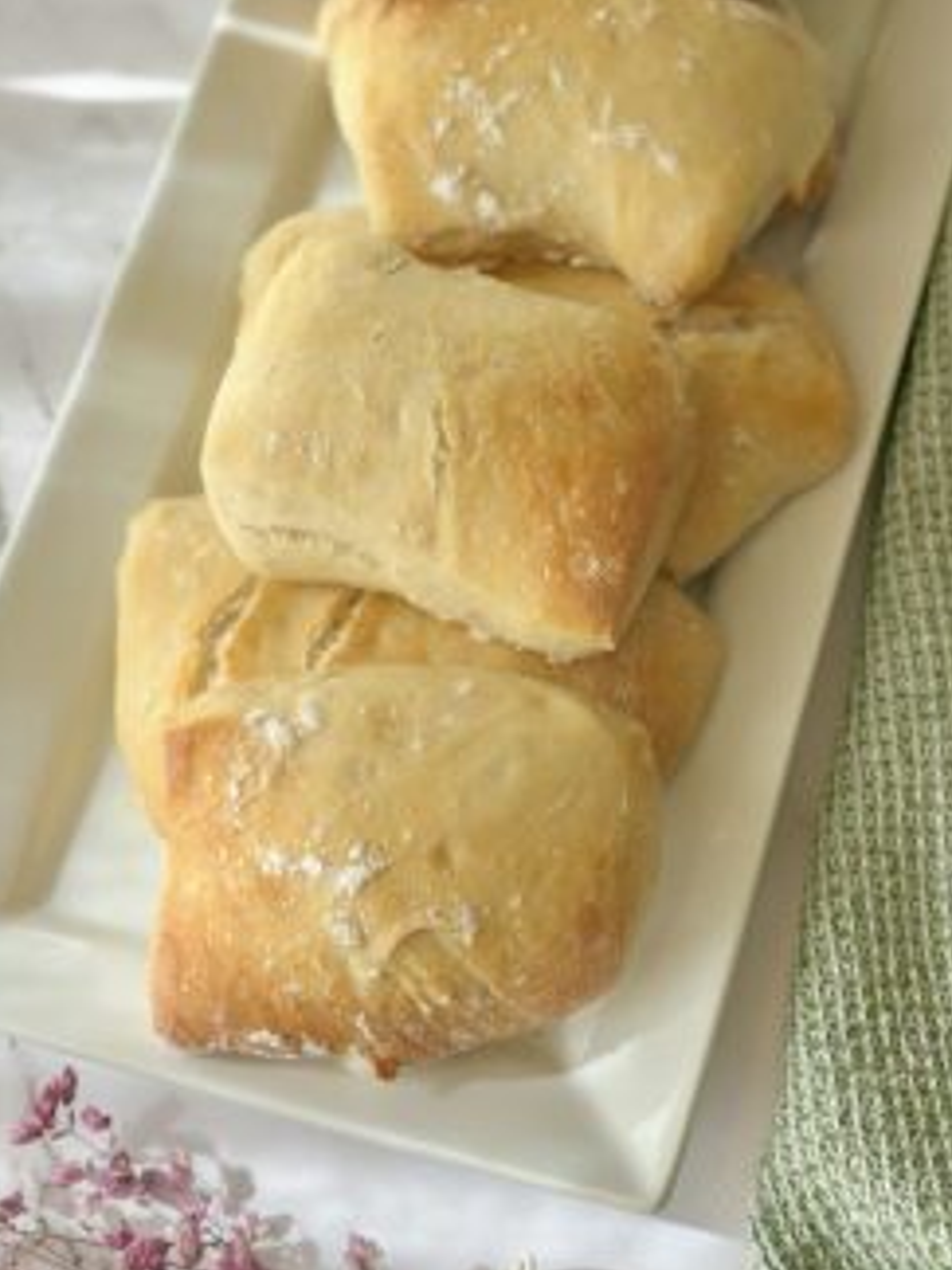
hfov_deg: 19.9
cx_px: 472
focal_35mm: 74
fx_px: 2714
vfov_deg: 26.3
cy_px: 596
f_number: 1.78
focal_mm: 6.86
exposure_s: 1/864
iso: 80
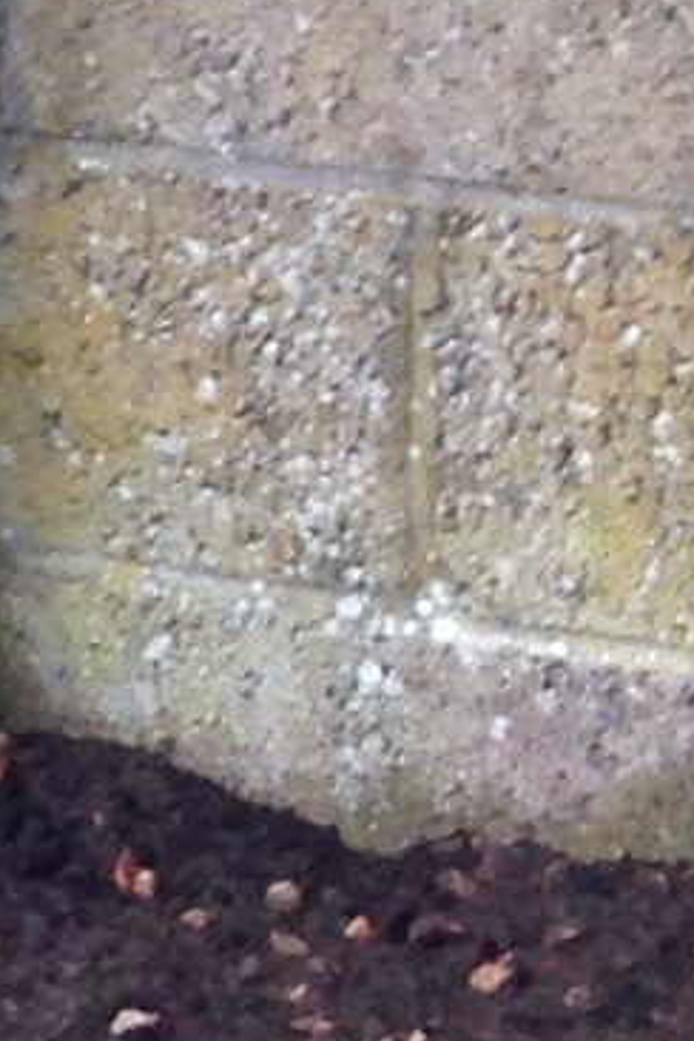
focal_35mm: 306
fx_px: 8848
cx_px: -2554
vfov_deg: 6.7
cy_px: 461
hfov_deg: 4.1
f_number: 2.4
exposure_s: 1/120
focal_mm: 4.12
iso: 50
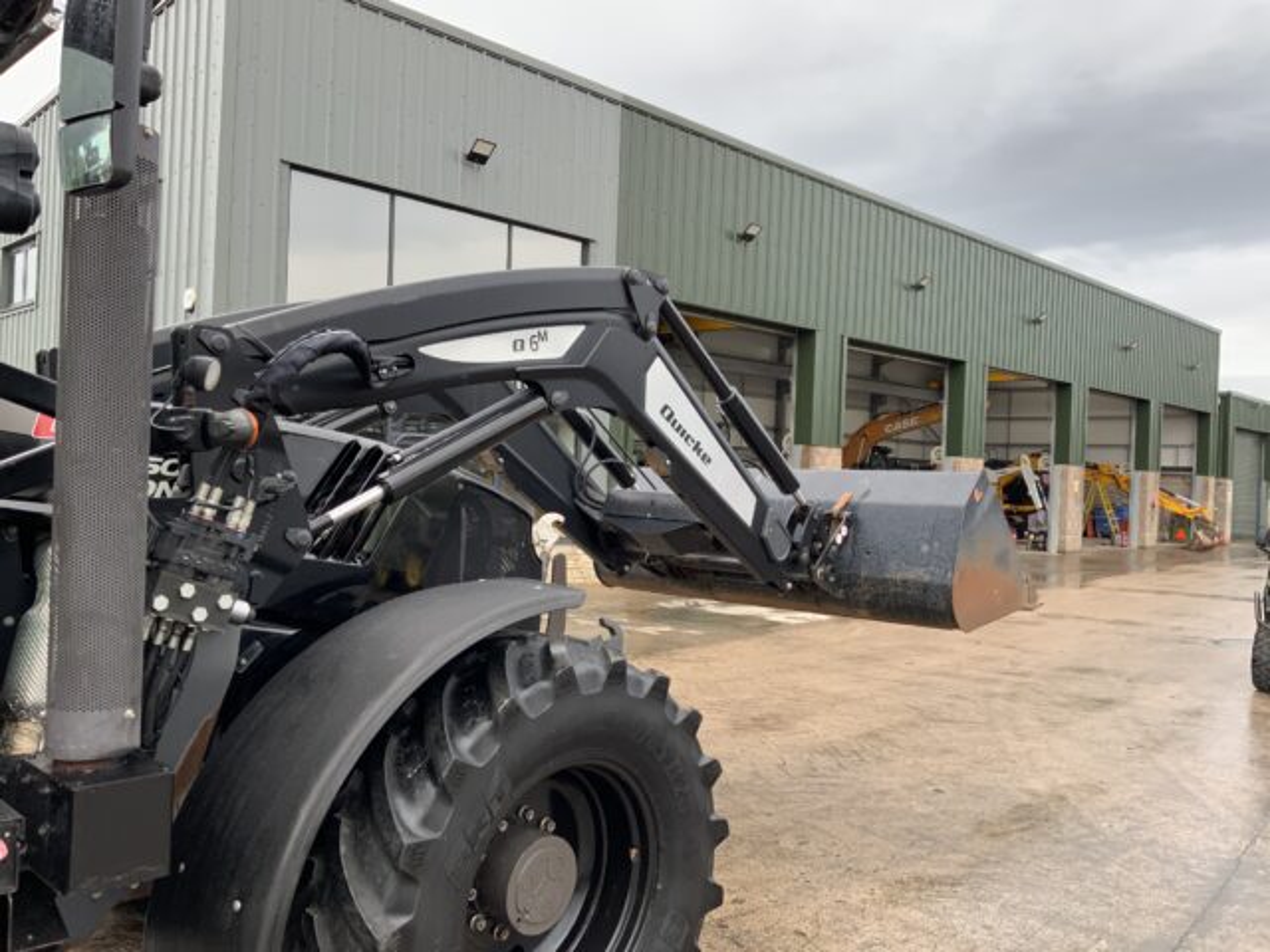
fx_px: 1064
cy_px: 476
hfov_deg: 61.7
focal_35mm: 29
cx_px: 635
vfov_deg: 48.2
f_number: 1.8
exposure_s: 1/164
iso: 16
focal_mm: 3
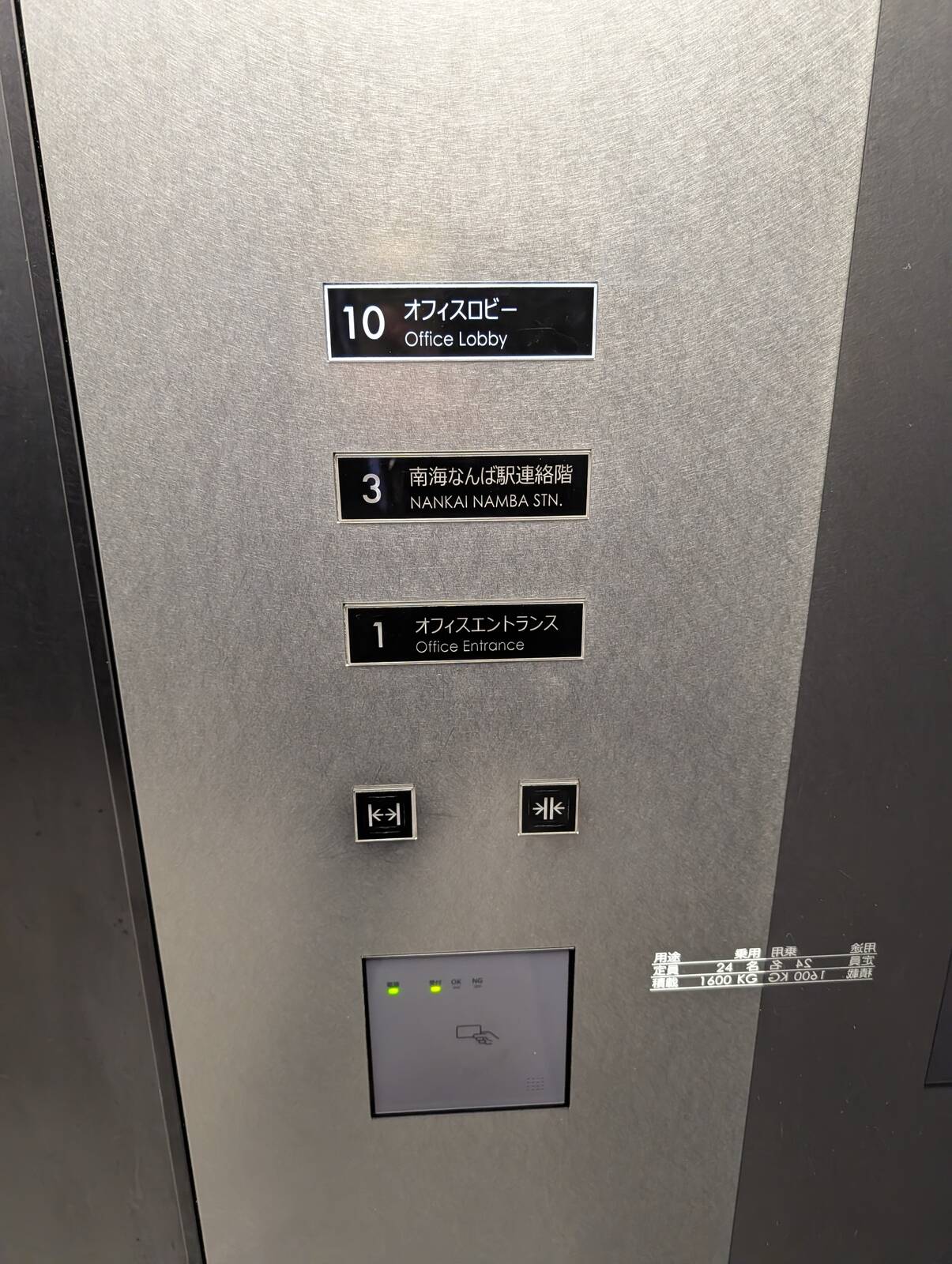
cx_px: 476
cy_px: 632
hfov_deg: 56.9
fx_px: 878
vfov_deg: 71.5
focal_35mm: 24
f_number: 1.68
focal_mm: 6.9
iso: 1856
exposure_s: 1/120
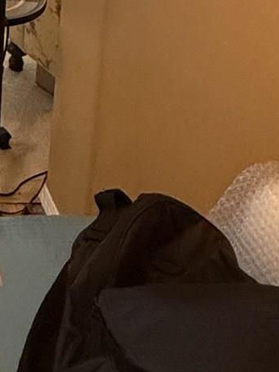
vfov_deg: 21.6
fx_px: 752
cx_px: -204
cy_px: -232
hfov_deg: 17.5
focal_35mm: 70
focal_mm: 2.22
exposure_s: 1/60
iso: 500
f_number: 2.2
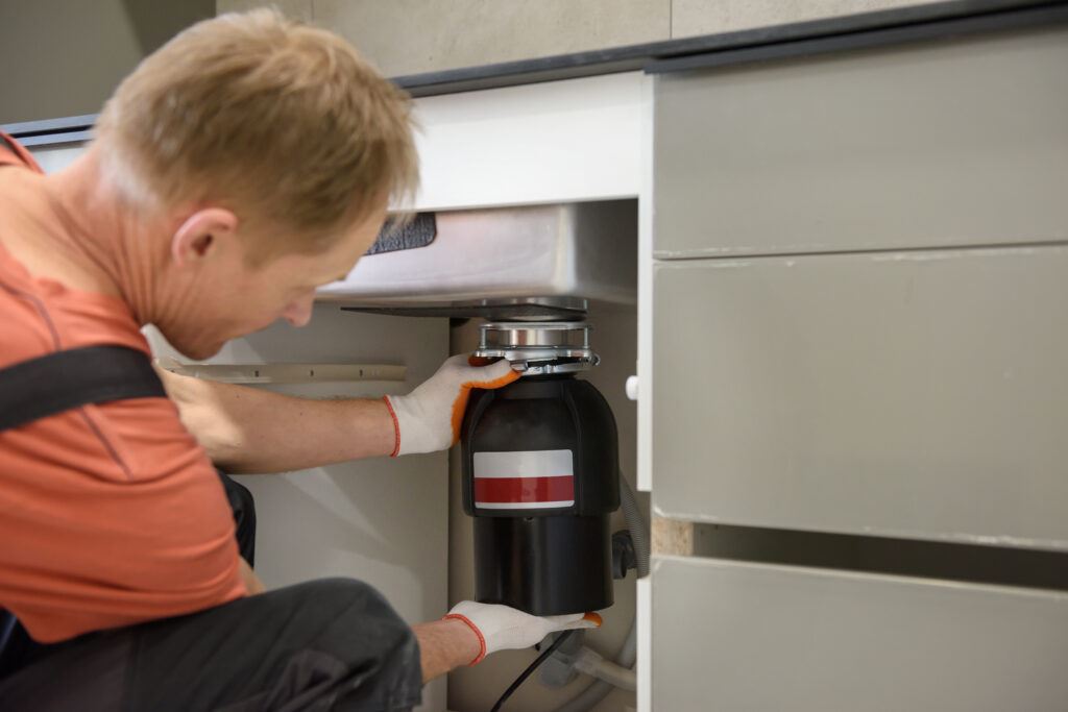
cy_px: 356
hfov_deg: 46.4
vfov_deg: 31.9
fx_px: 1246
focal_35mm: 42
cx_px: 534
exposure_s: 1/100
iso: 640
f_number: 3.5
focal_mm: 42
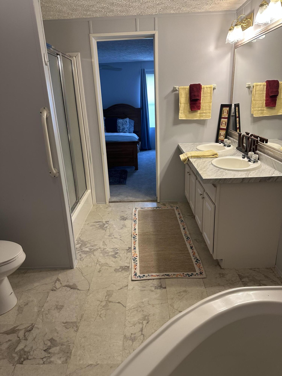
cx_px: 141
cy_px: 188
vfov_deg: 71.6
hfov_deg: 56.8
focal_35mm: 24
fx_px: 261
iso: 160
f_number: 1.78
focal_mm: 6.86
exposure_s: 1/120
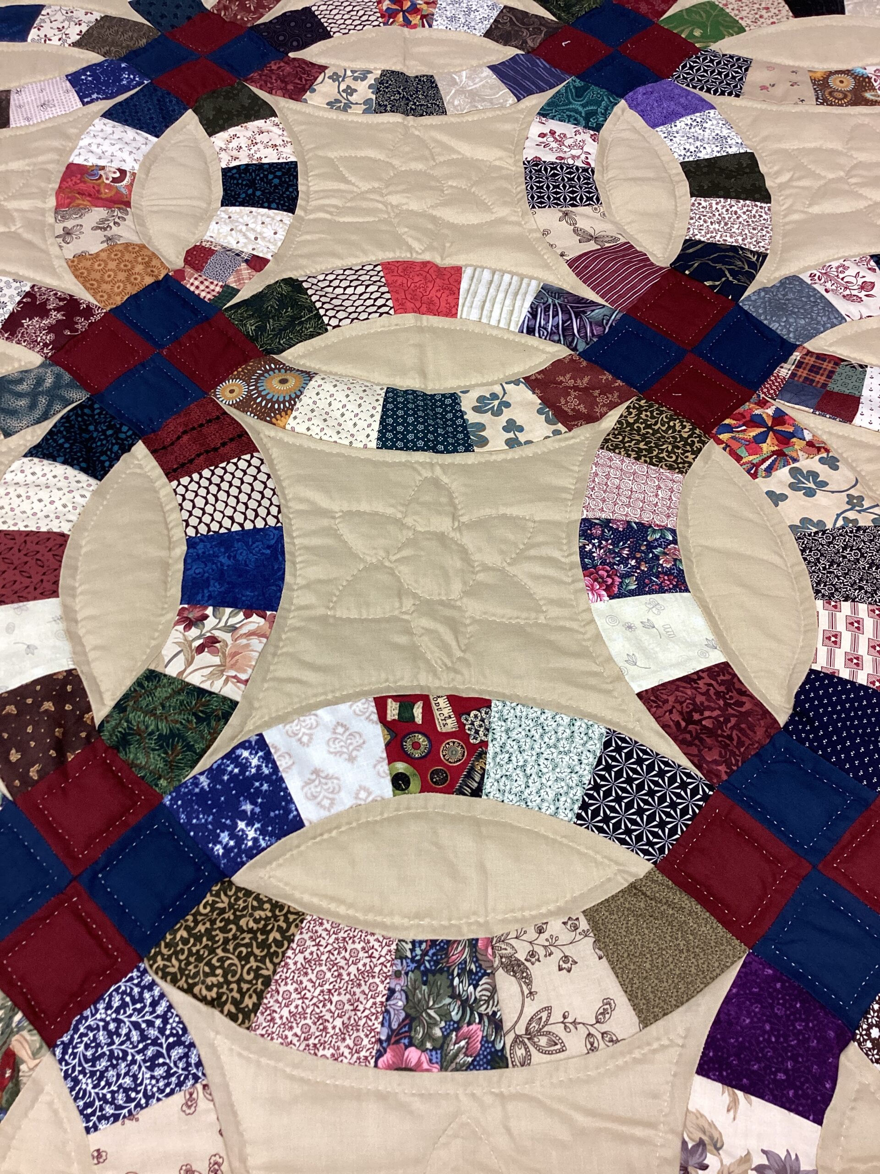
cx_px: 440
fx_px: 1051
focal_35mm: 31
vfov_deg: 58.4
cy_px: 587
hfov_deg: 45.4
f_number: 2.4
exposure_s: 1/60
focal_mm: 3.3
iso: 100
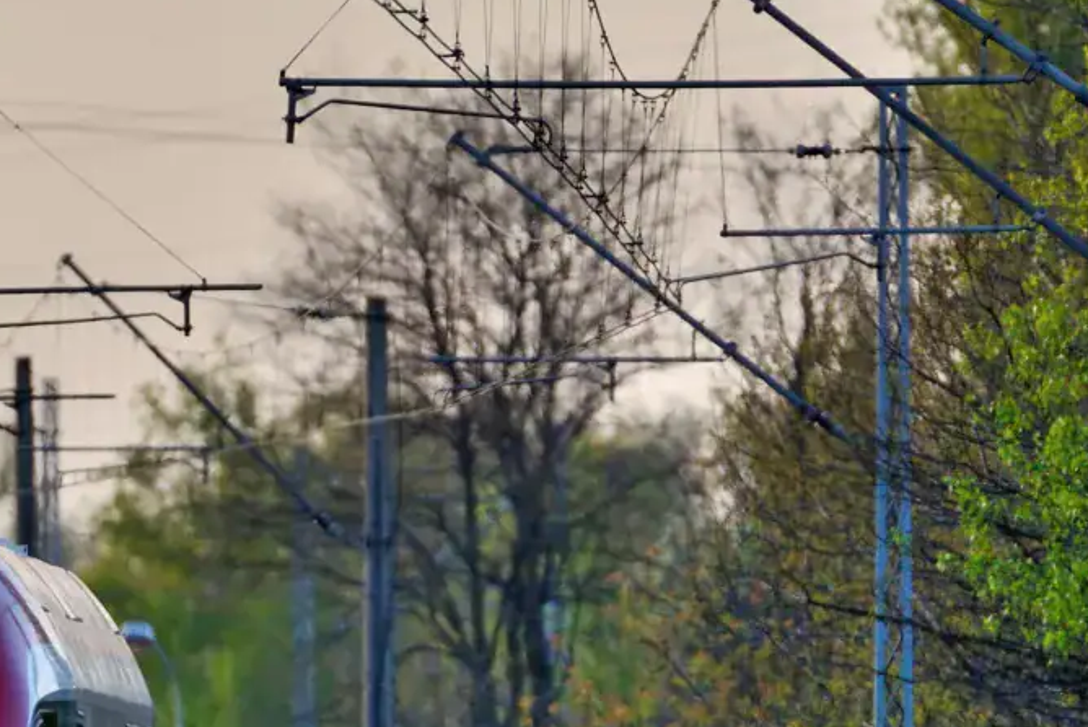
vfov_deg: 0.7
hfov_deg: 1.1
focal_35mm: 1840
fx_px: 55630
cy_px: 1046
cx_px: -143
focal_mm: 600
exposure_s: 1/500
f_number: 6.3
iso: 500
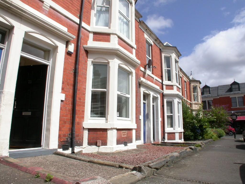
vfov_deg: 37.7
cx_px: 122
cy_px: 92
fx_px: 269
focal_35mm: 38
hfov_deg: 49.0
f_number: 7.5
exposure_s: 1/516
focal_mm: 7.85
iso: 100
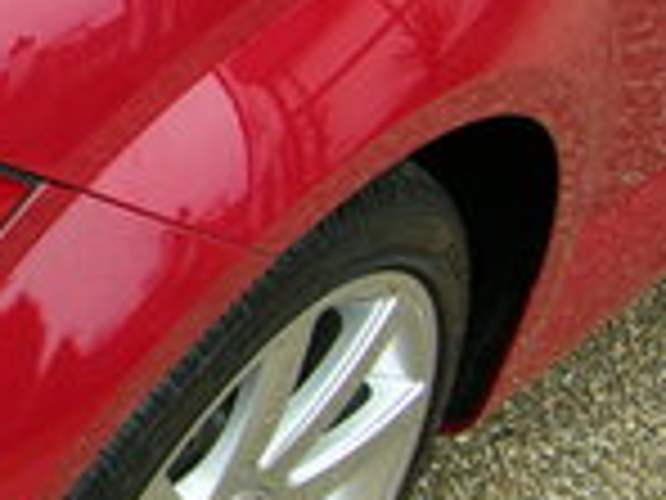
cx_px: -448
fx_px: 2424
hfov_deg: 14.2
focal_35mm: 126
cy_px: 243
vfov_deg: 11.8
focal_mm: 8.9
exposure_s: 1/59.2
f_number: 3.2
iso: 50
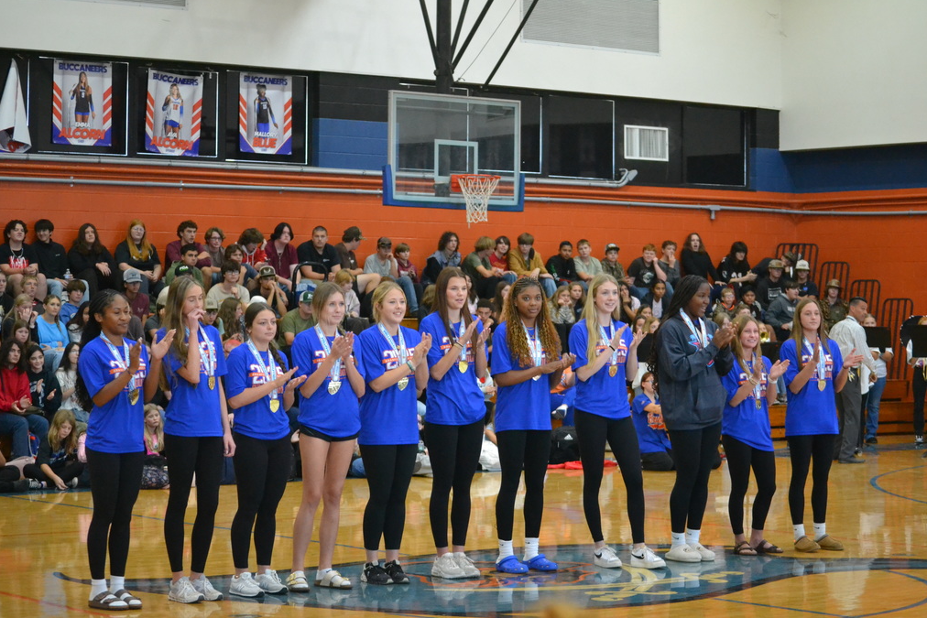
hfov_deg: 24.3
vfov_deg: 16.4
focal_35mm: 84
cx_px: 466
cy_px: 309
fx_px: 2150
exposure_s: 1/200
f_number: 4
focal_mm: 55
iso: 3200
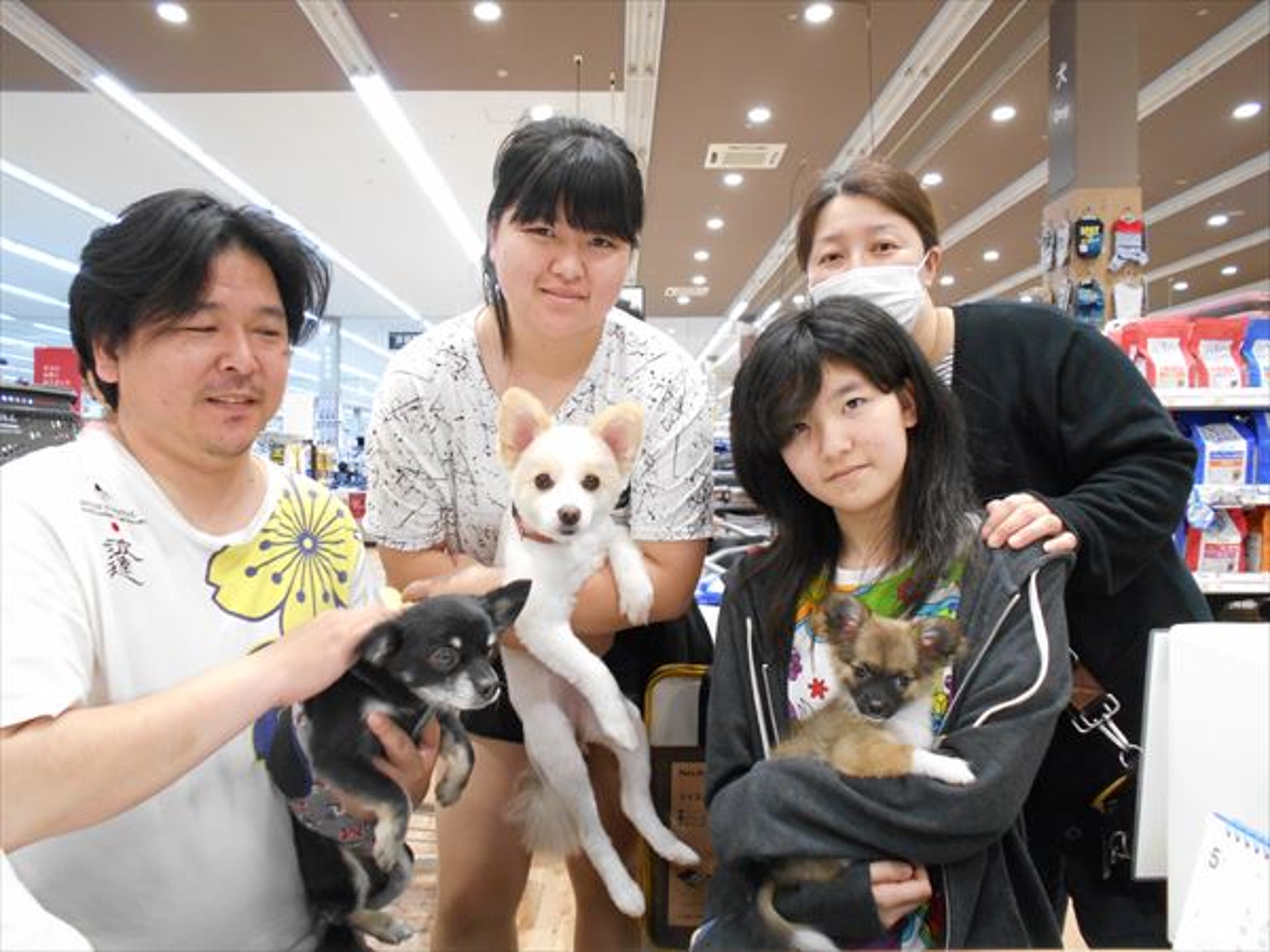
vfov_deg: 53.1
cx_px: 635
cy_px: 476
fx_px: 954
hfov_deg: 67.3
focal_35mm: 26
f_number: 3.2
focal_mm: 4.6
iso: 360
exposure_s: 1/30
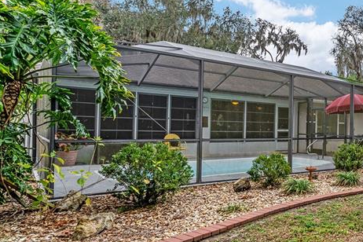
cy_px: 123
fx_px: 313
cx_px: 369
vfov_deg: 42.3
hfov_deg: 48.6
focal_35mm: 31
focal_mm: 14
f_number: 7.1
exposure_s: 1/80
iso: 400
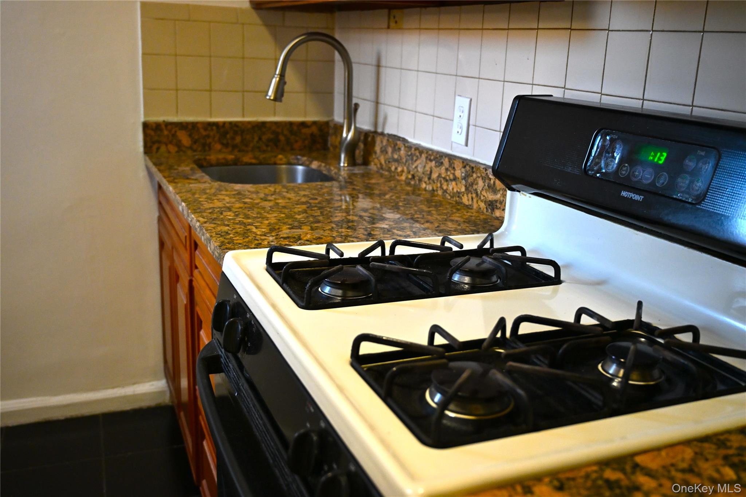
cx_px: 373
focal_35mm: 35
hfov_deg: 54.4
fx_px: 725
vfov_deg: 37.8
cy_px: 248
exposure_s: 1/250
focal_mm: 35
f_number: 4
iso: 3200
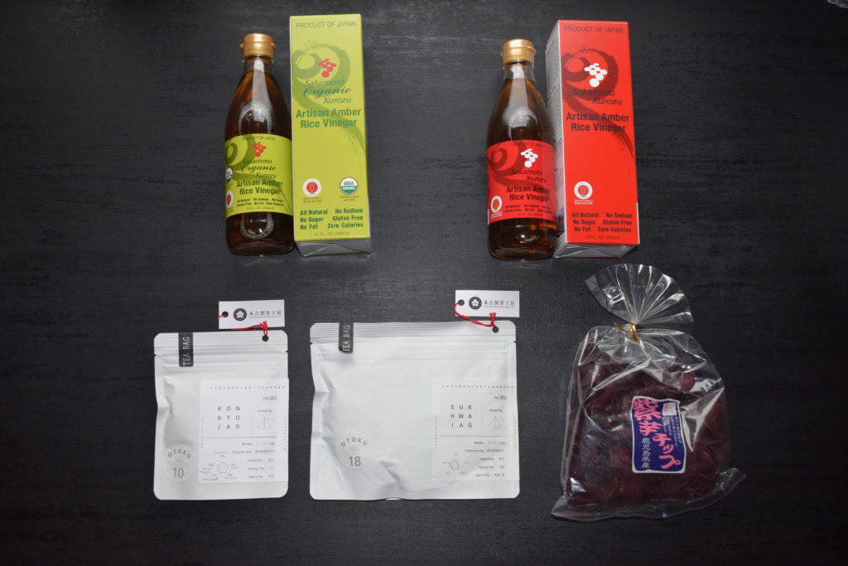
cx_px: 424
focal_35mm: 36
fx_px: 848
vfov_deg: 36.9
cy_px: 283
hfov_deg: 53.1
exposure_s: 1/100
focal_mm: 24
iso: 800
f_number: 5
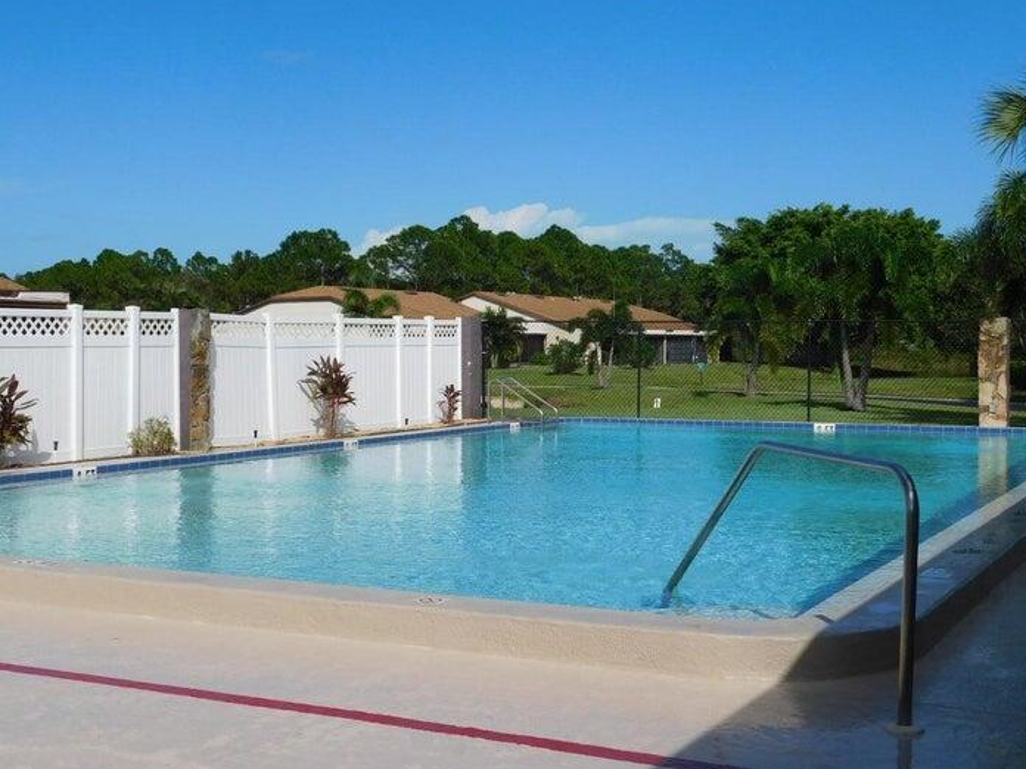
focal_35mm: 49
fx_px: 1452
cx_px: 464
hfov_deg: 38.9
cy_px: 364
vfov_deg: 29.7
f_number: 7.2
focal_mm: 7.1
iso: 125
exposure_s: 1/800
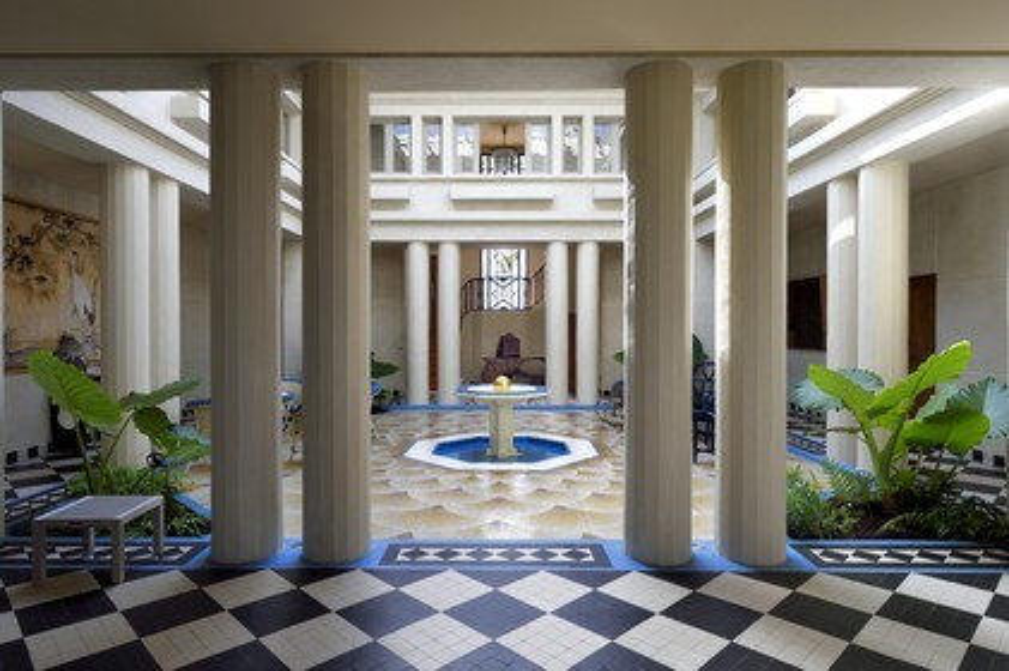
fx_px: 588
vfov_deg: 59.4
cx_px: 504
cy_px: 336
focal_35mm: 21
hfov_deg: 81.2
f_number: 7.1
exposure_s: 1/100
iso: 200
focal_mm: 21
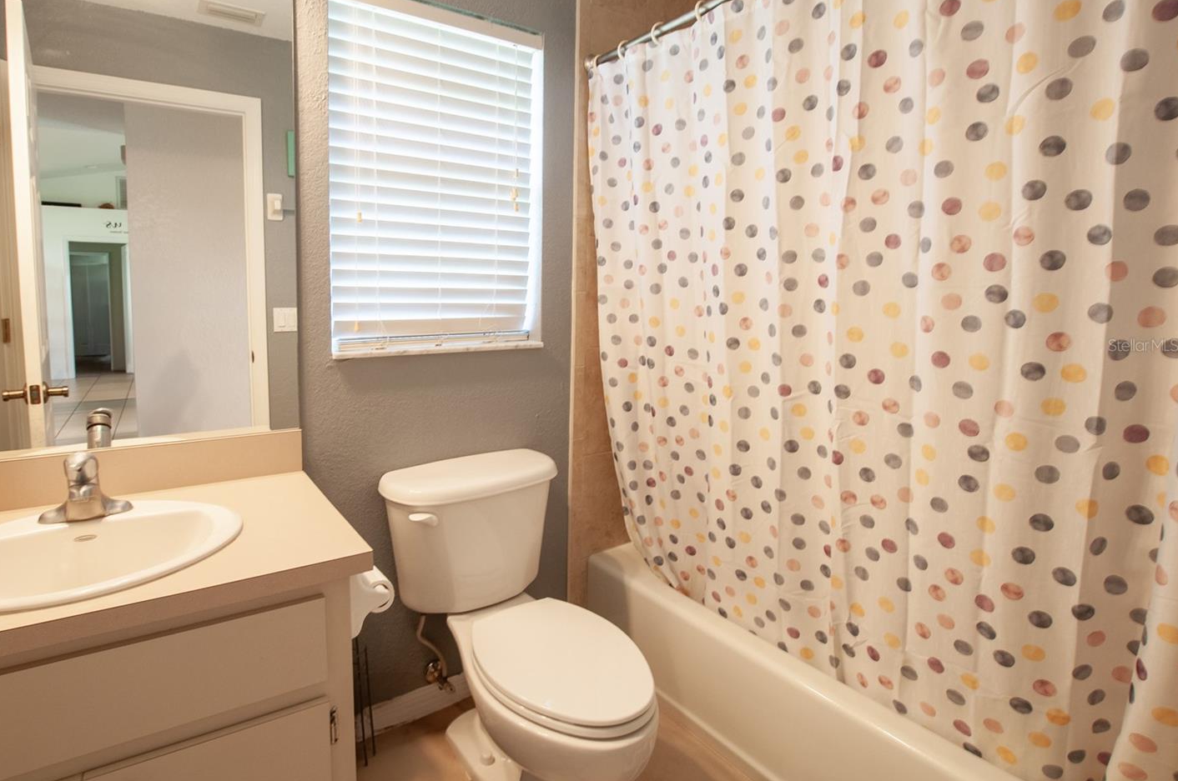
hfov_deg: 92.9
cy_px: 345
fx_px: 555
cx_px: 515
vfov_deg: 70.0
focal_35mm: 17
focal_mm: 10
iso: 400
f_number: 9
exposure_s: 1/20
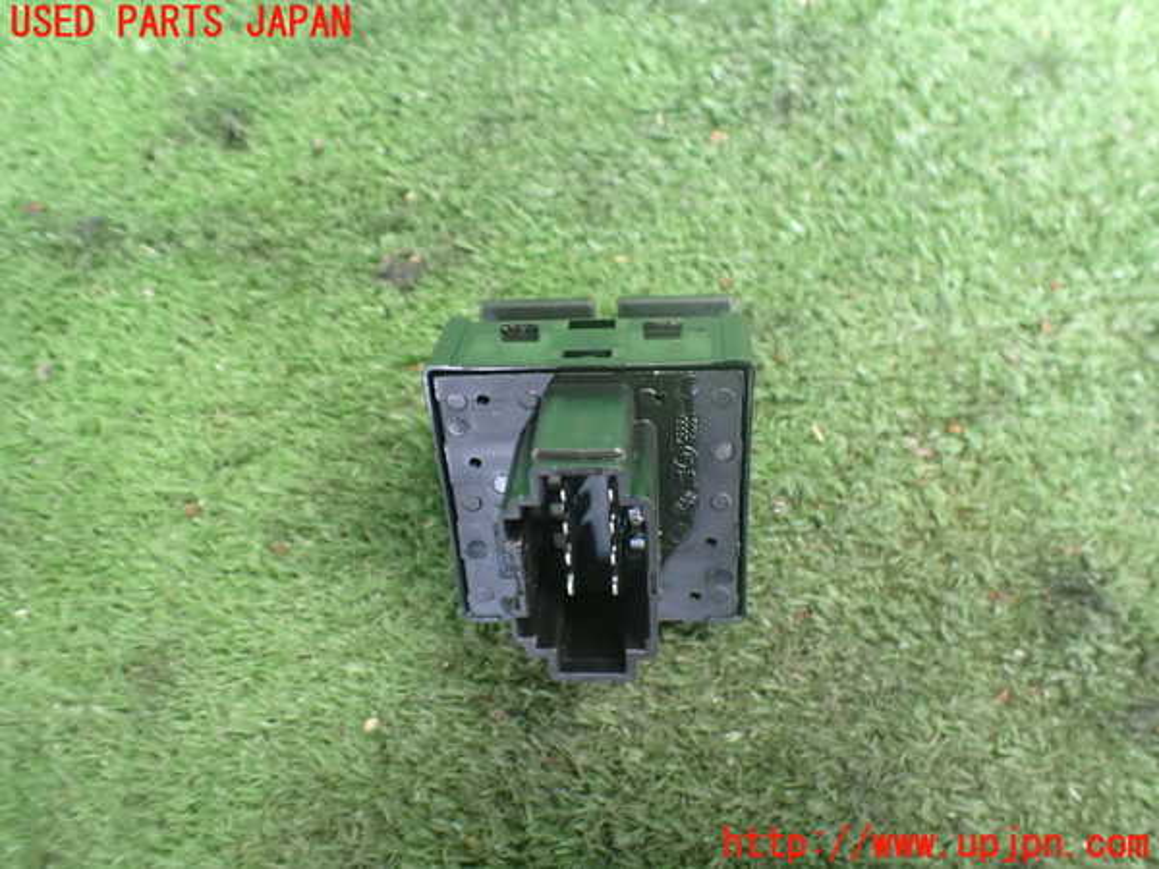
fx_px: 1004
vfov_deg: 46.8
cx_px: 580
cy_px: 434
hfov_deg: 60.0
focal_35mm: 30
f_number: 2.3
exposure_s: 1/30
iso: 800
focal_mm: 5.4
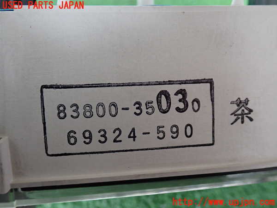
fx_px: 288
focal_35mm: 36
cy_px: 104
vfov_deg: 39.7
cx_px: 138
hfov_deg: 51.4
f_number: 2.5
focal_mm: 6.37
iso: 640
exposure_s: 1/40
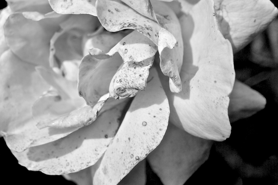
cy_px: 50
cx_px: 128
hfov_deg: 28.1
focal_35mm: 72
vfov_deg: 18.8
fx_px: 556
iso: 100
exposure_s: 1/1600
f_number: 4.5
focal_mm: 24
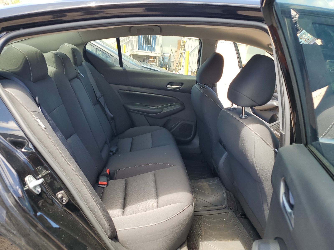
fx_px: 251
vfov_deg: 53.1
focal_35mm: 26
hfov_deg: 67.3
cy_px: 125
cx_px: 167
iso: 50
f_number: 1.5
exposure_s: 1/270
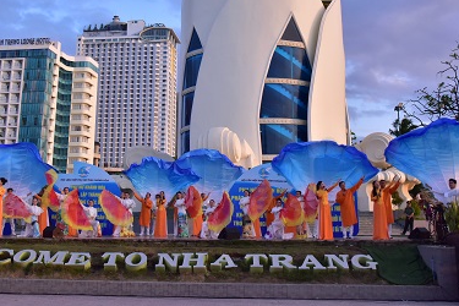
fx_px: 612
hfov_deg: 41.1
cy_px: 73
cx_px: 206
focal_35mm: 48
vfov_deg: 27.7
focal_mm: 30
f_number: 8
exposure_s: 1/800
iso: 1600
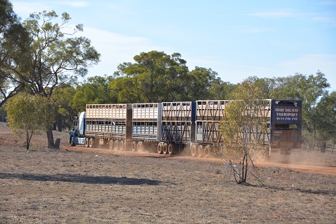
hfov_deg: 18.2
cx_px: 168
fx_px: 1050
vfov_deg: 12.2
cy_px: 112
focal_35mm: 112
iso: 200
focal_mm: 75
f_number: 6.3
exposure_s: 1/800
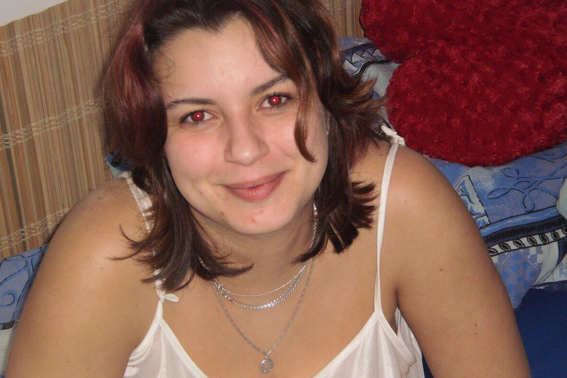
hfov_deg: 19.8
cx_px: 284
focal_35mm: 103
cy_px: 174
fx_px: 1623
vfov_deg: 13.3
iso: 320
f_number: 5.7
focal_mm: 17.3
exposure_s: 1/80
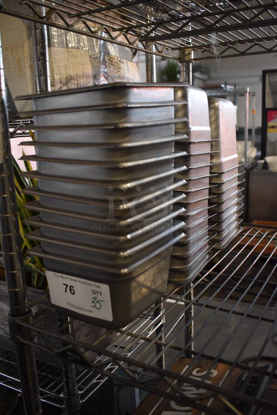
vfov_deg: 57.2
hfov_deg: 40.0
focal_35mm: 33
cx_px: 138
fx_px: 380
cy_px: 208
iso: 1400
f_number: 3.8
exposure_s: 1/125
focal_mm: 22
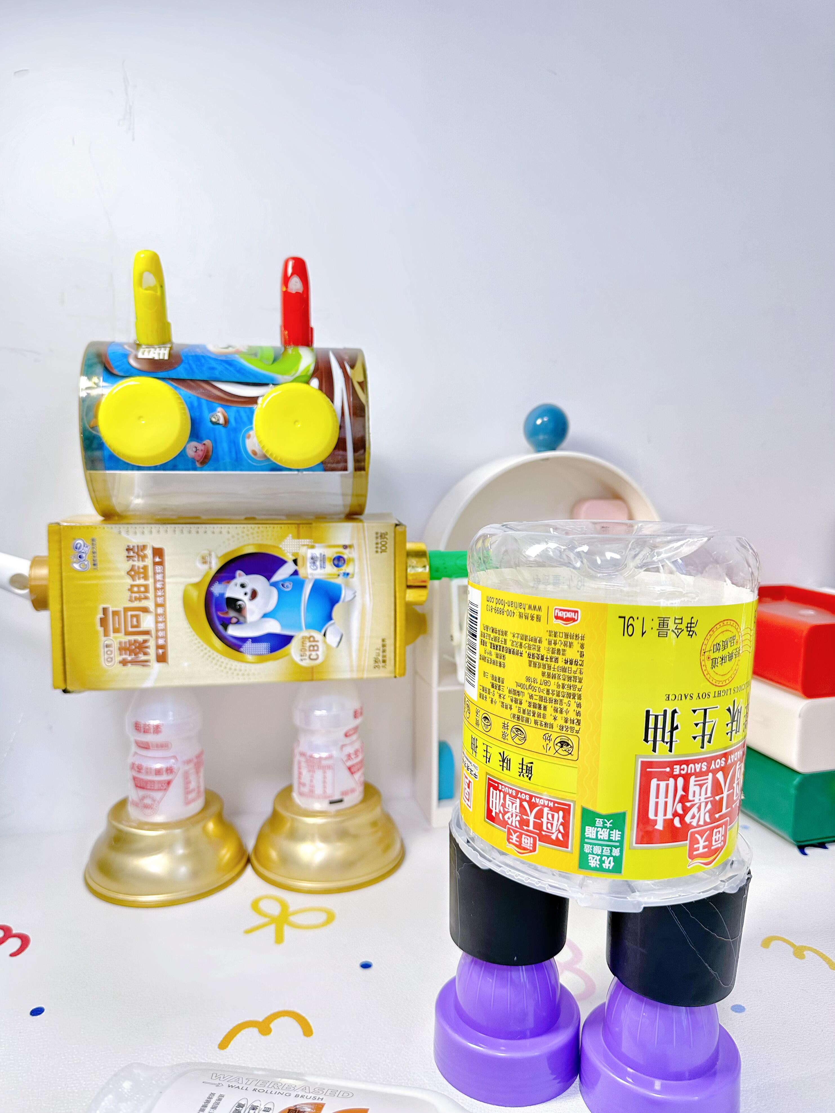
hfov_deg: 56.8
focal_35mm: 24
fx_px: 772
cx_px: 418
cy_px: 556
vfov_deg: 71.6
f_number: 1.78
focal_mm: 6.86
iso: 125
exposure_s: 1/50
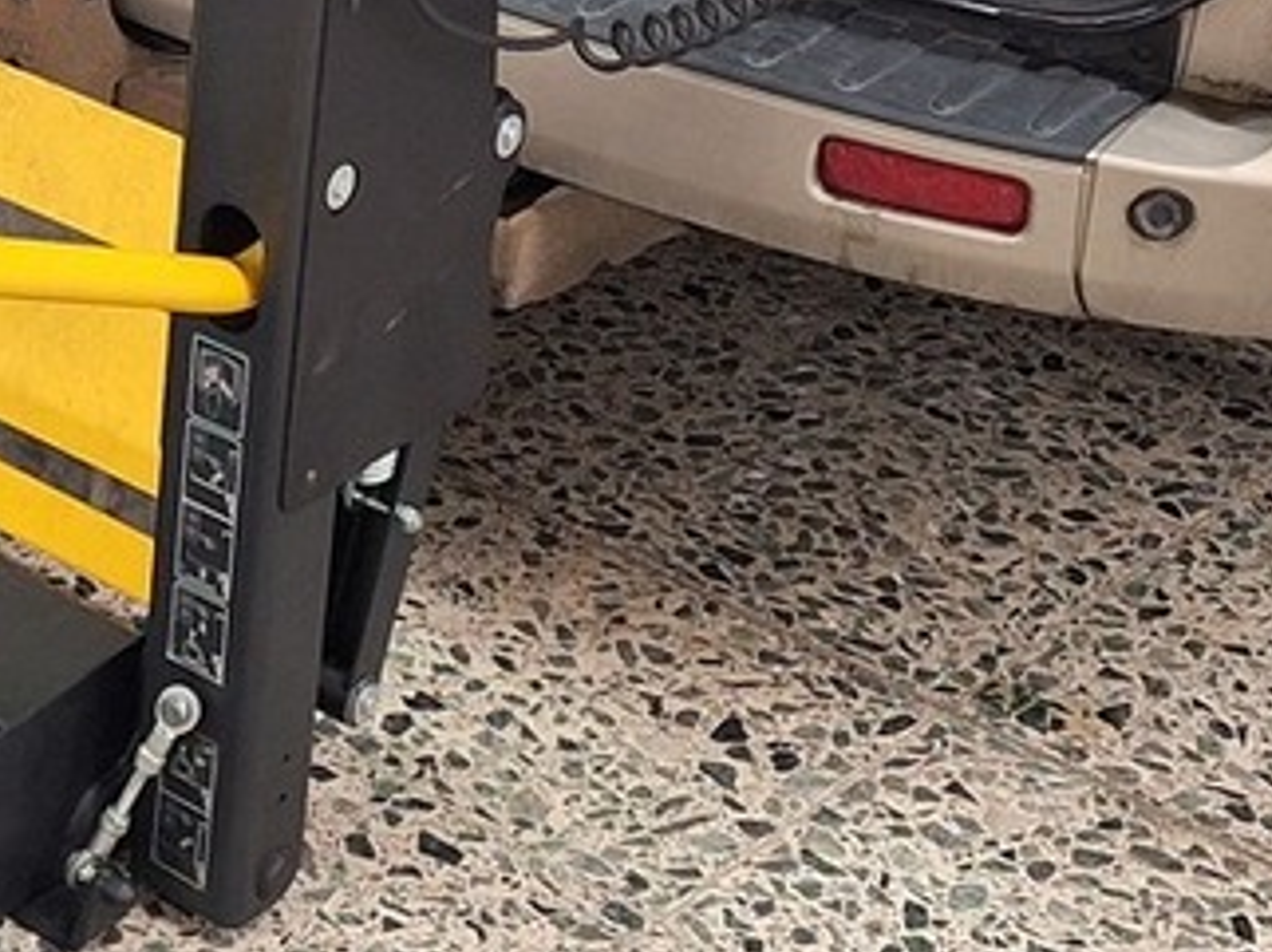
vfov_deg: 14.1
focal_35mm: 103
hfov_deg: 18.4
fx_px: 3782
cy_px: -51
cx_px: -130
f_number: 1.8
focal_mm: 5.54
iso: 200
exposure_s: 1/50
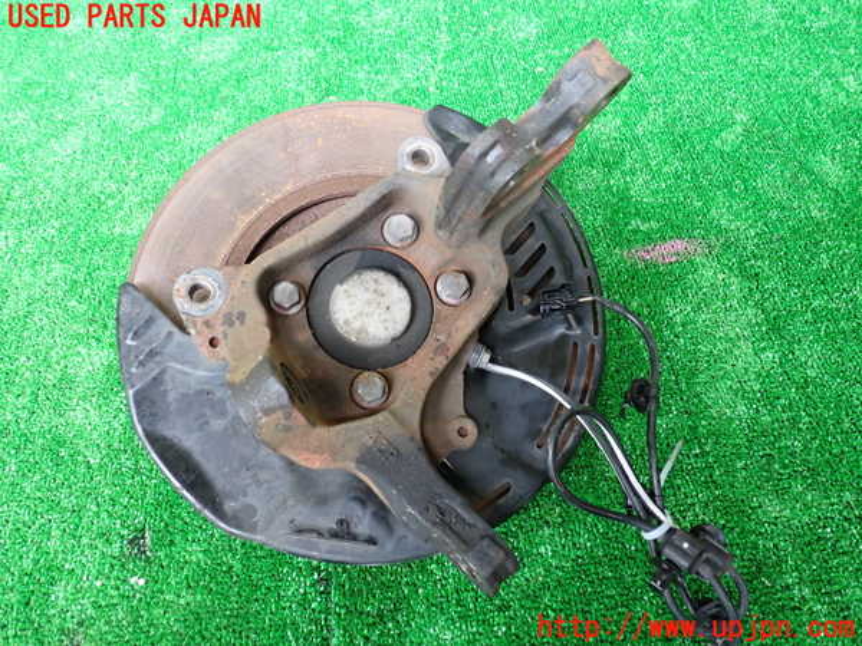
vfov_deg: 46.8
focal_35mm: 30
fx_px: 747
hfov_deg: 60.0
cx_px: 431
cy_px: 323
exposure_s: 1/30
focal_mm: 5.4
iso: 500
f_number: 2.3
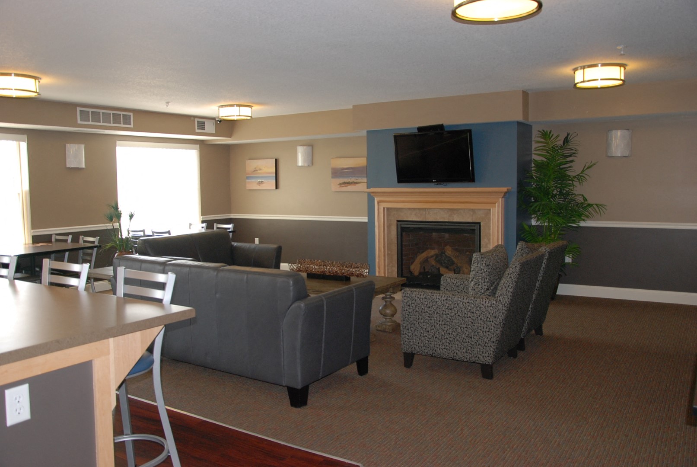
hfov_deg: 59.4
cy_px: 234
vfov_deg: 41.8
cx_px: 348
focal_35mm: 32
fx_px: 611
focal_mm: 21
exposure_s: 1/60
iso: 400
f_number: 4
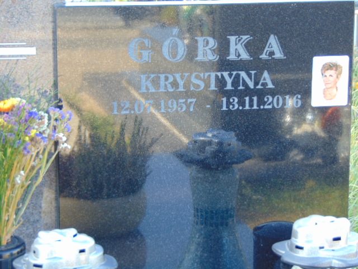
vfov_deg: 11.1
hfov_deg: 14.8
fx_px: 1375
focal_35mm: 133
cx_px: 179
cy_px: 134
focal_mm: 23.9
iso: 80
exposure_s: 1/40
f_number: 4
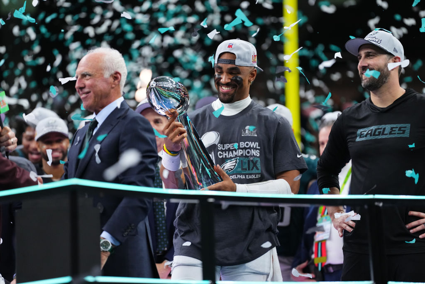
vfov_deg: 6.9
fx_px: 2361
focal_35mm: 200
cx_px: 212
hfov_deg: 10.3
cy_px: 142
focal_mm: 200
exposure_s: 1/2000
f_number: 2.8
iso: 3200
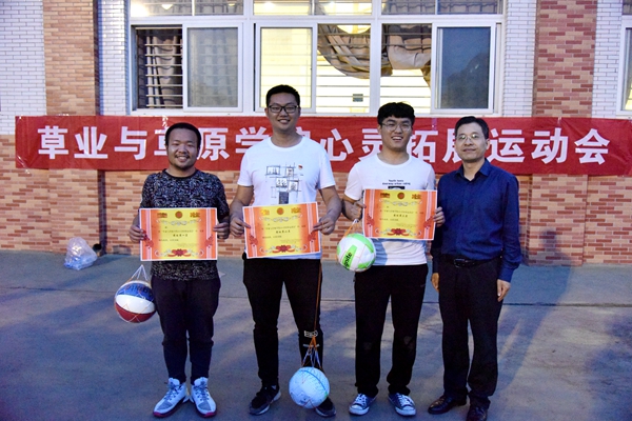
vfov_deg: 43.6
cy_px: 210
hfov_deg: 61.9
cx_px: 316
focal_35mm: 30
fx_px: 527
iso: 12800
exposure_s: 1/160
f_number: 4
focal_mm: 30
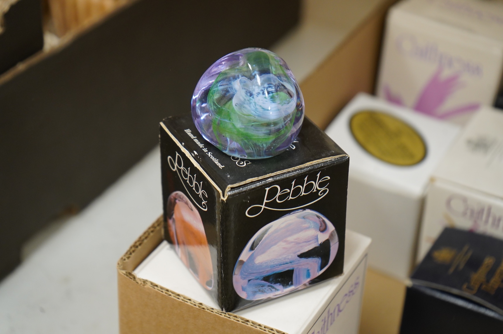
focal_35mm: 70
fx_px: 977
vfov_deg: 19.4
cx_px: 252
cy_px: 167
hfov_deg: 28.9
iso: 2500
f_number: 5.6
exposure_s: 1/80
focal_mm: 70
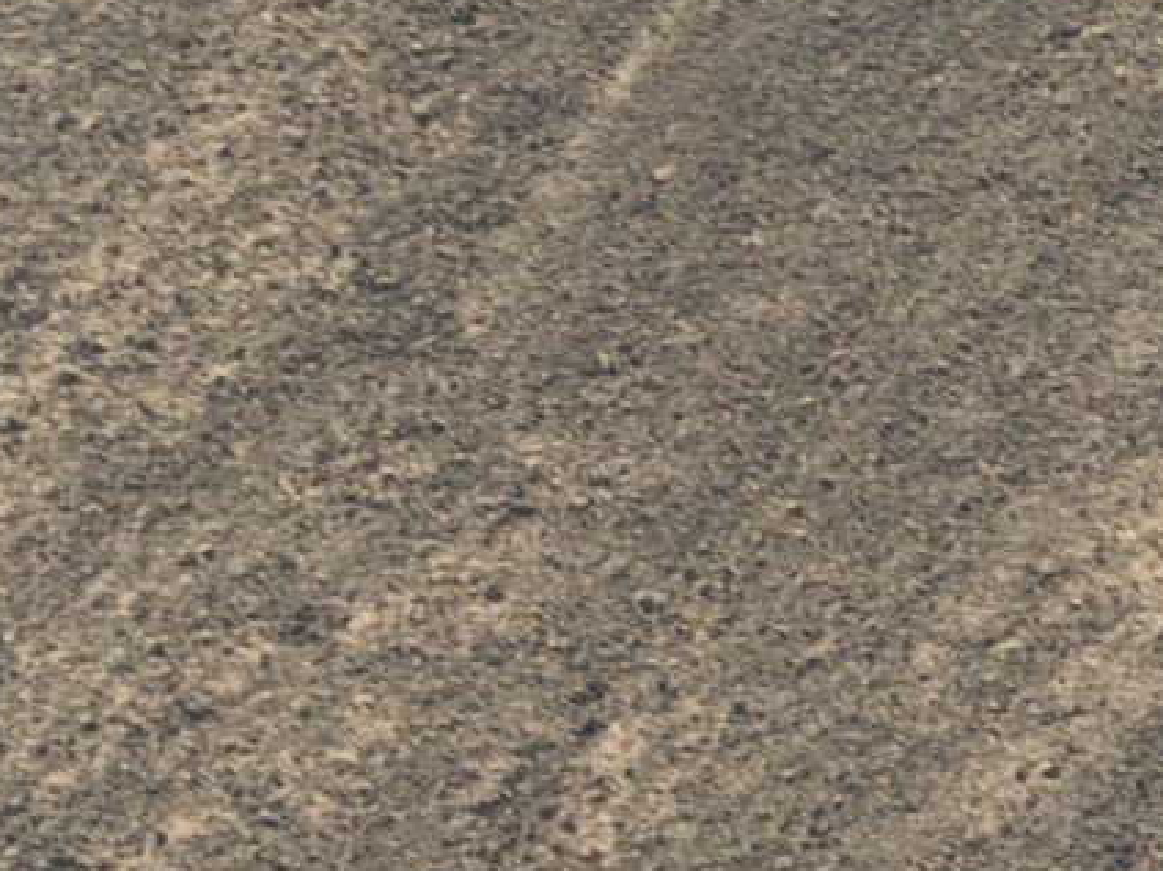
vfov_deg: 1.5
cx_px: 2675
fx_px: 33160
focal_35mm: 987
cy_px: -85
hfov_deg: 2.0
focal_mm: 145
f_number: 11
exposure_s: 1/500
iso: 400
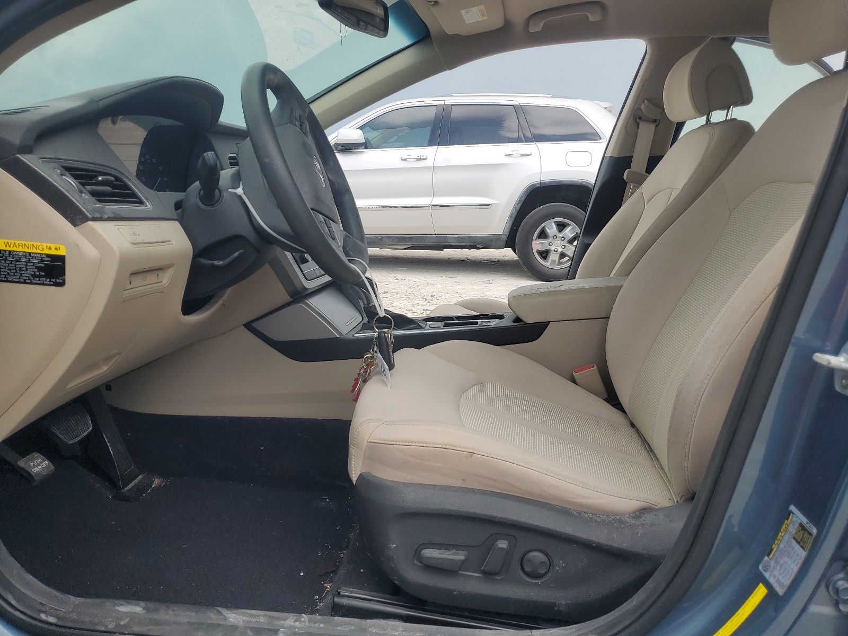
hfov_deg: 67.3
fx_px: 637
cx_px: 424
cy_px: 318
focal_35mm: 26
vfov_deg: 53.1
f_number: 1.5
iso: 50
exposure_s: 1/588
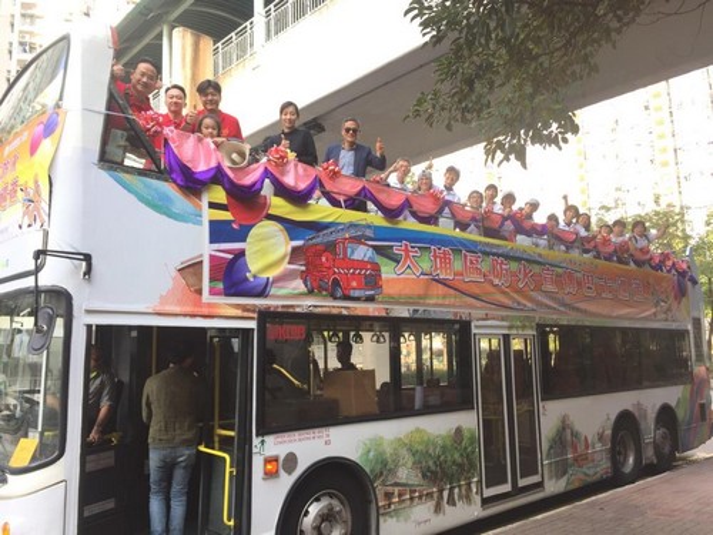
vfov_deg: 48.2
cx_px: 356
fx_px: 597
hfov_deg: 61.7
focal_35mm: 29
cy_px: 268
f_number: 2.2
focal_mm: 4.15
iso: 32
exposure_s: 1/122
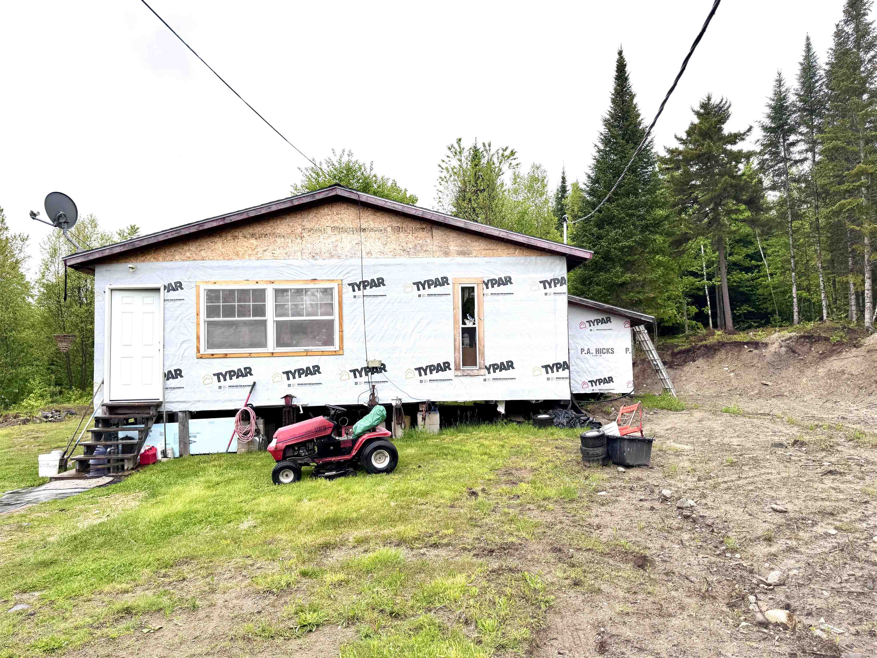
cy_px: 329
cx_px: 438
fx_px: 608
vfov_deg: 56.8
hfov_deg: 71.6
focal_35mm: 24
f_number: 1.78
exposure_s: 1/267
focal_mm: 6.76
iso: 64
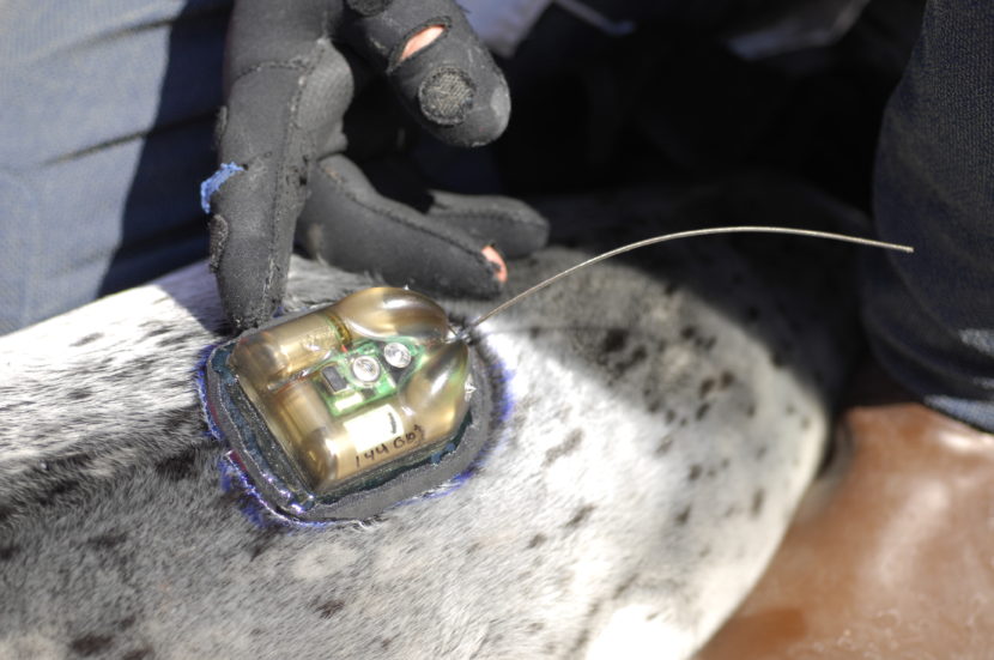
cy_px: 330
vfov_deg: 15.1
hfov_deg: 22.7
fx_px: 2482
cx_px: 497
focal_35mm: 90
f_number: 3.2
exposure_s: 1/640
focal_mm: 60
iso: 100
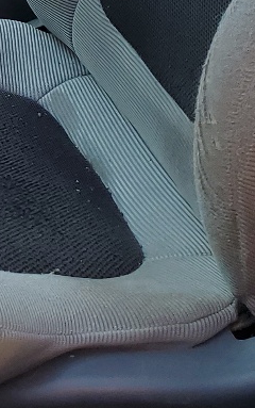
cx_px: -293
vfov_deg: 16.7
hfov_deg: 10.3
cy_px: -172
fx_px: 1276
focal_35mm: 115
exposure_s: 1/833
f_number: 1.5
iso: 50
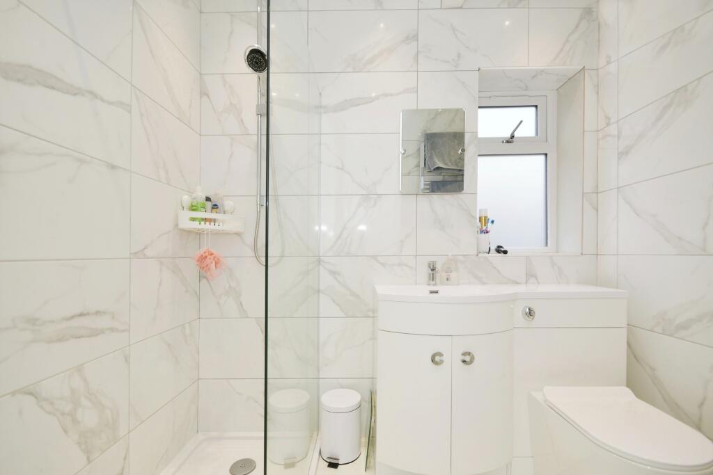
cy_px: 238
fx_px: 297
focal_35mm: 15
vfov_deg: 77.3
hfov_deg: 100.4
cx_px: 356
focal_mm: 10
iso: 400
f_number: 8
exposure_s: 1/60
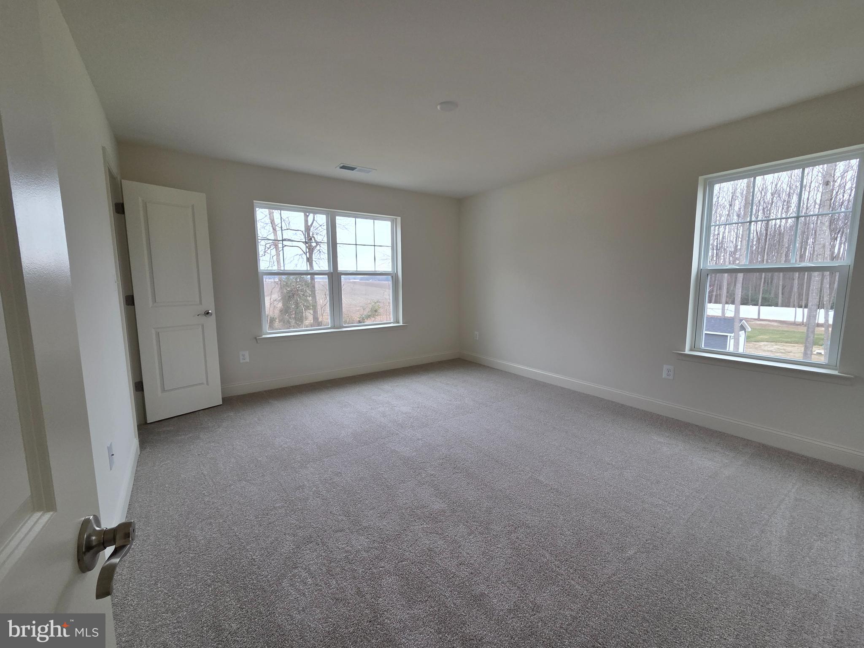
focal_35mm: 13
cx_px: 432
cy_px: 324
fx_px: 324
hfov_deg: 106.2
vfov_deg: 89.9
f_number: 2.2
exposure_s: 1/120
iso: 100
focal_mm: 2.2
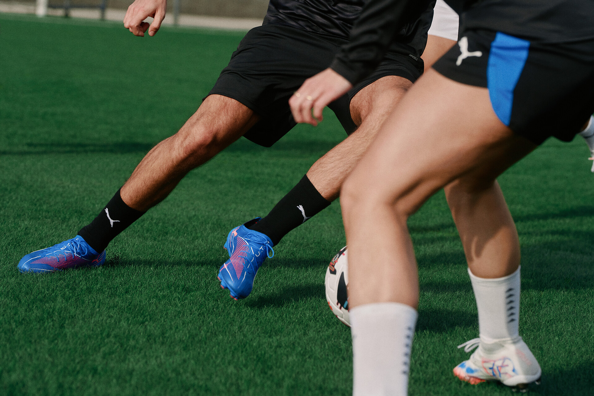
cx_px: 297
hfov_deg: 16.8
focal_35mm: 122
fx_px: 2013
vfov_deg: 11.2
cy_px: 198
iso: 320
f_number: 5.6
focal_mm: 122
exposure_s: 1/2500
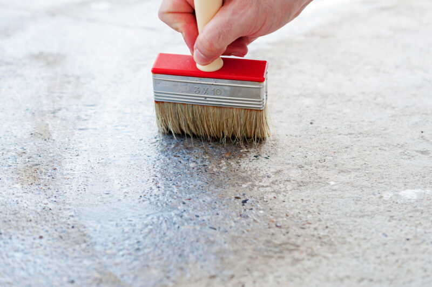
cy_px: 144
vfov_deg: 22.6
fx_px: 719
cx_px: 216
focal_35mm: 60
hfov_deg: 33.4
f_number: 4
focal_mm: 40
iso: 200
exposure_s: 1/90
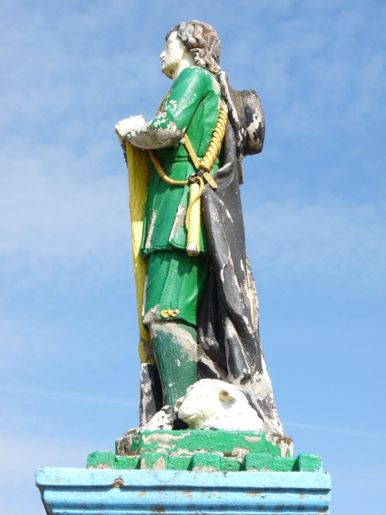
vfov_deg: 22.5
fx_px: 1294
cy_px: 258
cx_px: 193
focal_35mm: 87
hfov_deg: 17.0
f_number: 5.6
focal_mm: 15.5
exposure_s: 1/320
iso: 100
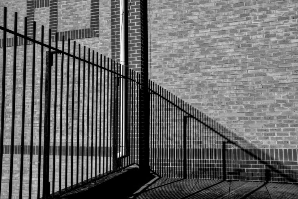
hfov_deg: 54.4
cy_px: 100
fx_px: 290
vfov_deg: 37.9
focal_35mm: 35
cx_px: 149
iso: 200
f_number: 11
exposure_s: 1/400
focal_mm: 23
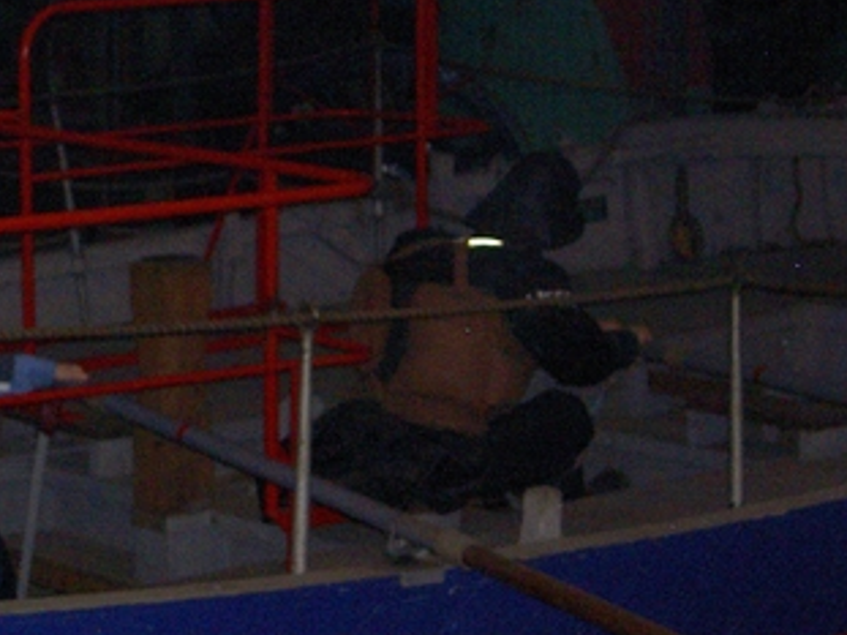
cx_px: 90
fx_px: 3253
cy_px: 412
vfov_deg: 11.1
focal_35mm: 133
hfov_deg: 14.7
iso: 200
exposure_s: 1/80
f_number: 3.7
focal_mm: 14.2
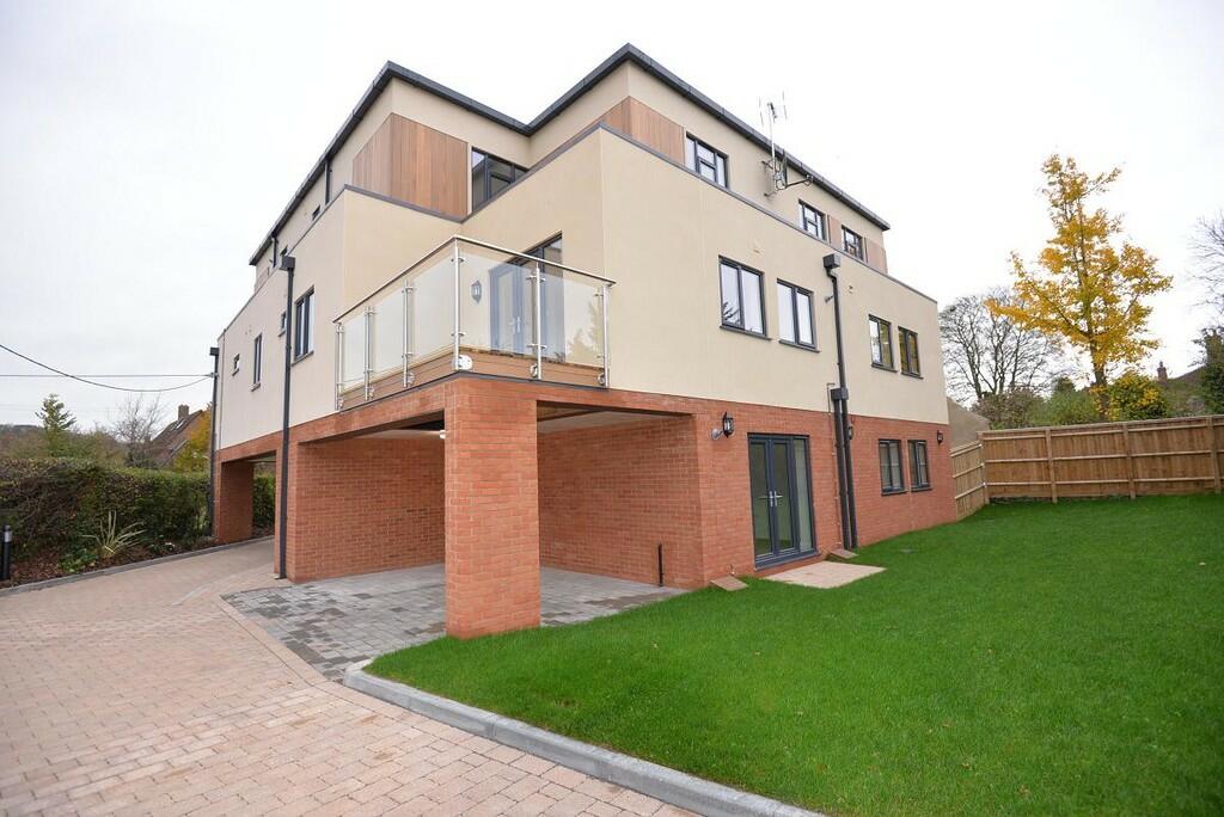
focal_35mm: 16
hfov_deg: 96.7
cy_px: 408
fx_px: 544
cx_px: 612
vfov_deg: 73.8
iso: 400
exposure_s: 1/80
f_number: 4
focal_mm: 16
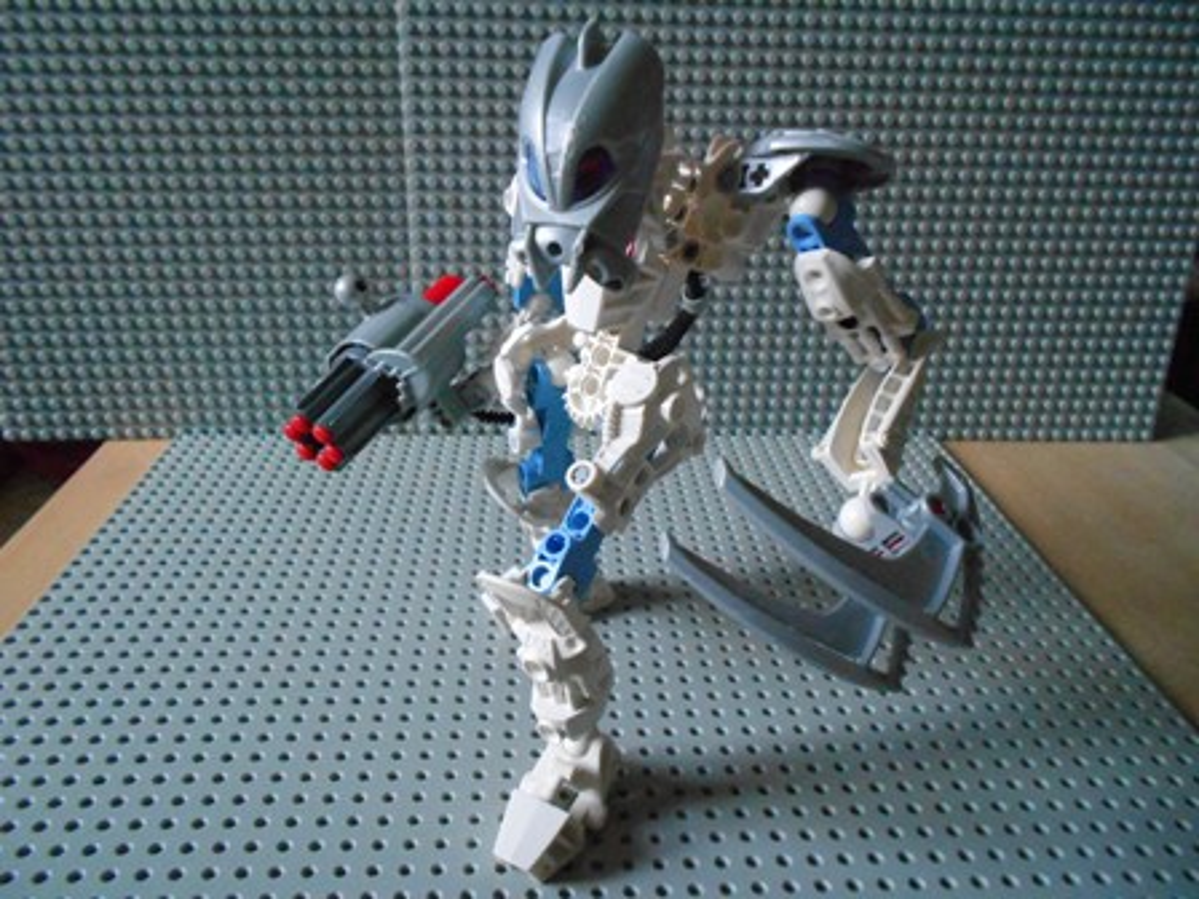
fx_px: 901
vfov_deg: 53.1
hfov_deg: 67.3
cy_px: 450
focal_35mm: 26
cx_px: 600
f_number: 3.2
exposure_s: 1/25
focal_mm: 4.6
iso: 800
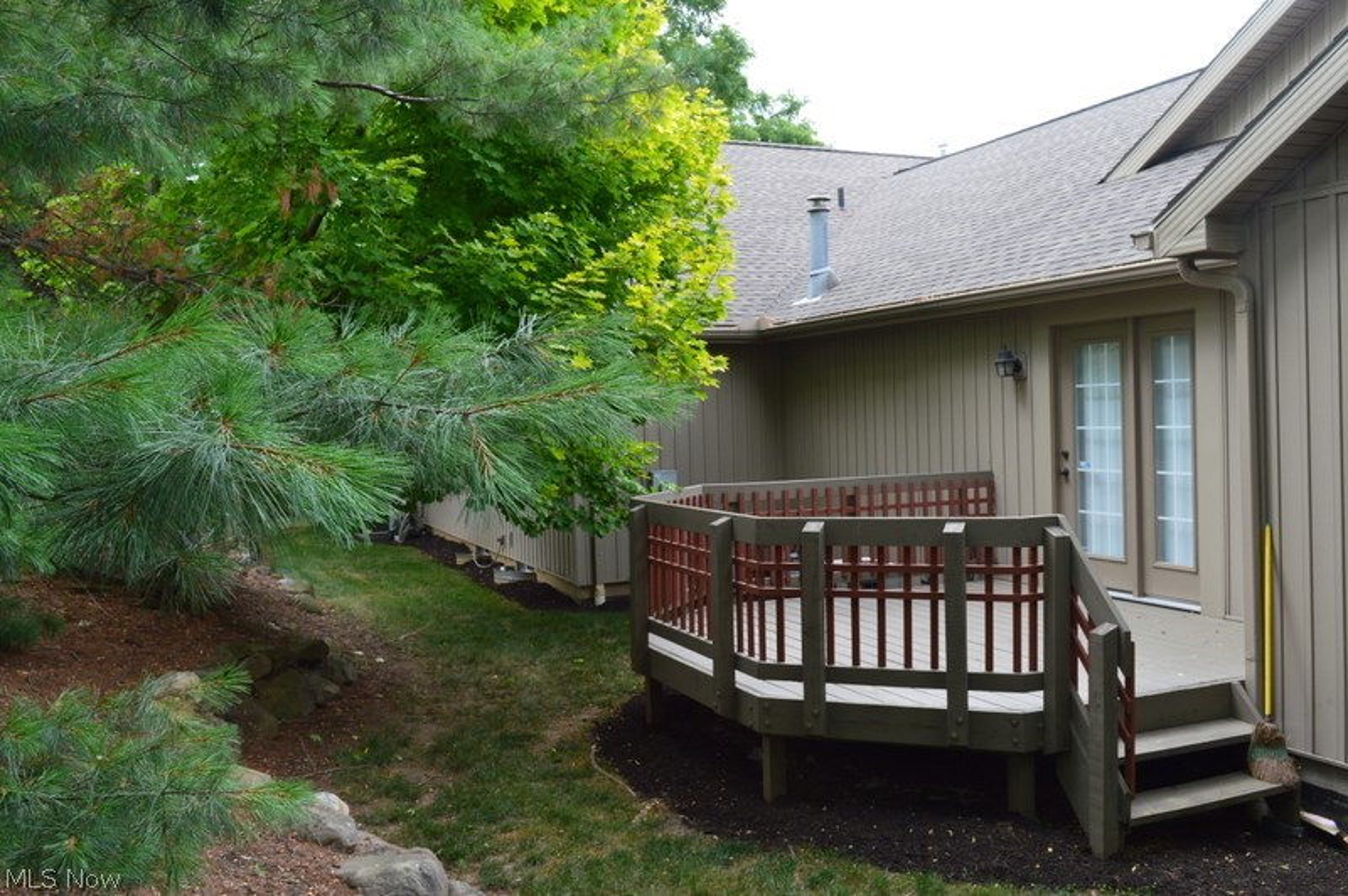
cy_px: 448
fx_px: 1122
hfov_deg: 62.0
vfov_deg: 43.5
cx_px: 674
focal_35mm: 30
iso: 400
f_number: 8
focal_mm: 20
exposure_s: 1/80
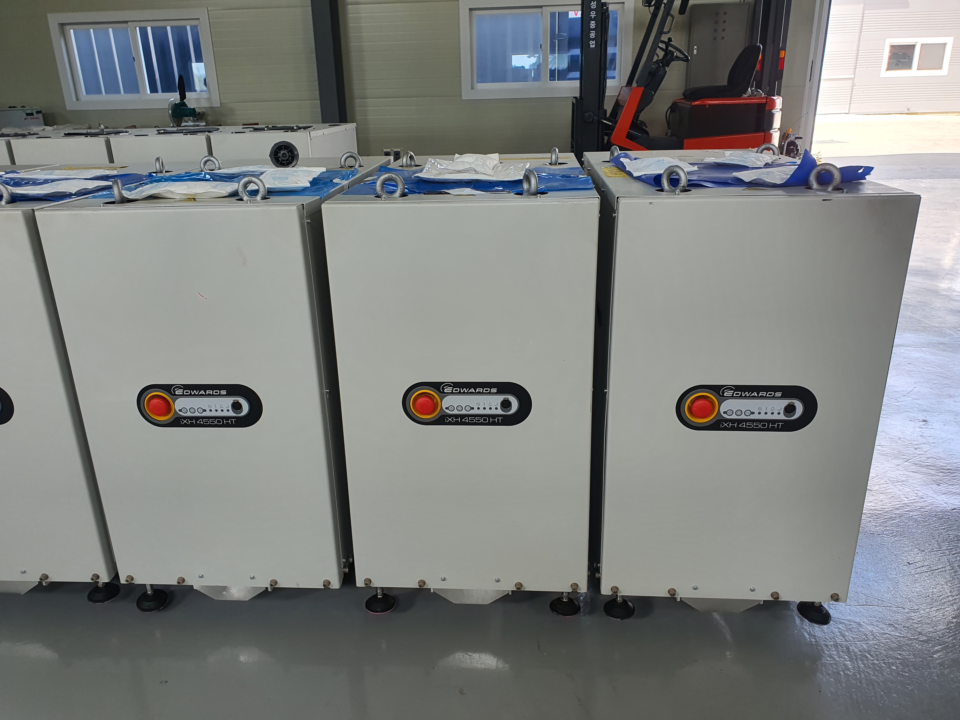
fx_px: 721
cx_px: 480
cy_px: 360
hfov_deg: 67.3
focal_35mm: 26
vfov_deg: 53.1
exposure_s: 1/120
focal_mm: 4.3
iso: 50
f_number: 2.4
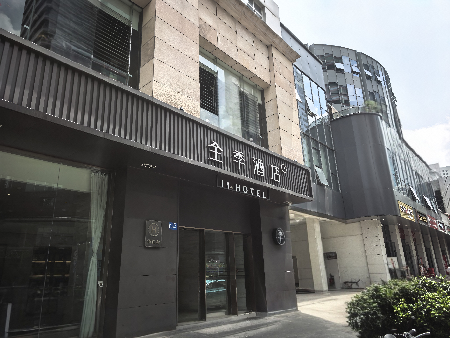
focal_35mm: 24
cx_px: 225
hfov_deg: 71.6
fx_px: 312
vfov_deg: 56.8
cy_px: 169
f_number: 2
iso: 50
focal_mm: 5.75
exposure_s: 1/3460
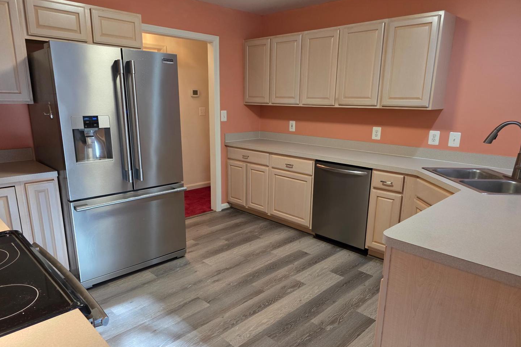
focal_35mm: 24
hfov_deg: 73.7
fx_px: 347
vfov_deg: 53.1
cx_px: 261
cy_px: 181
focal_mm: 6.3
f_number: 1.7
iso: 320
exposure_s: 1/120
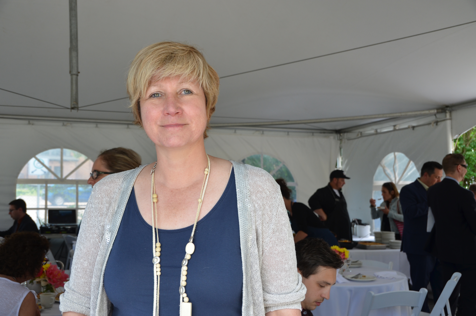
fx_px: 554
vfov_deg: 31.8
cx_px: 238
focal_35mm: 42
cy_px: 158
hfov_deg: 46.5
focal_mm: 28
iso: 360
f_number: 5.6
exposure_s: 1/125
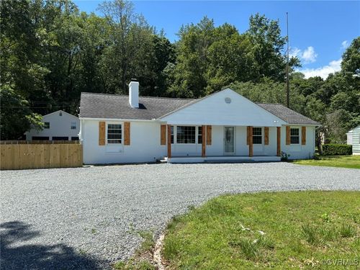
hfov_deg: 67.3
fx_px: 270
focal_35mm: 26
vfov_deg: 53.1
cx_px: 180
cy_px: 135
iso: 50
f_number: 1.6
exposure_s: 1/2193
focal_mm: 5.96
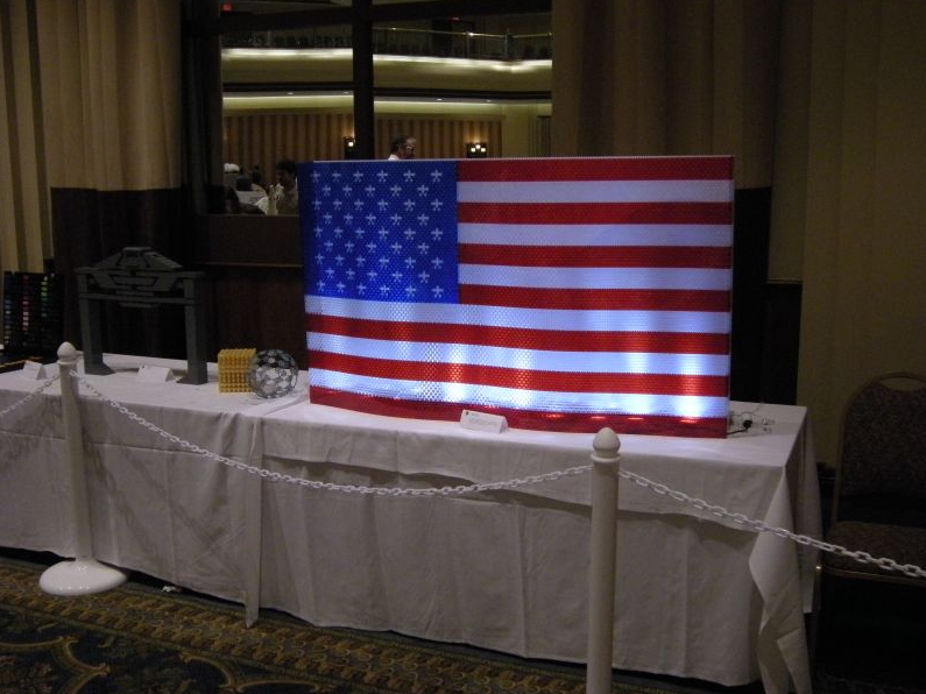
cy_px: 352
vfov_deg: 36.8
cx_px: 472
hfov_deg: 47.9
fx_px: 1043
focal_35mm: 39
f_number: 3.2
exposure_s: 1/59
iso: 398
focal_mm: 6.3
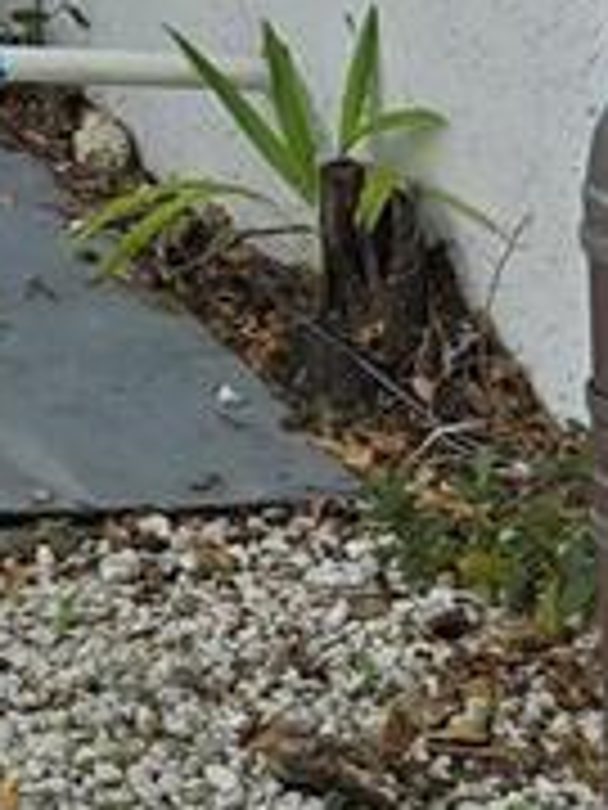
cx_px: -1270
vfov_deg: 11.5
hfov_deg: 8.1
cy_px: -842
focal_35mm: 153
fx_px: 3583
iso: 12
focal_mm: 6.3
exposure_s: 1/281
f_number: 1.7
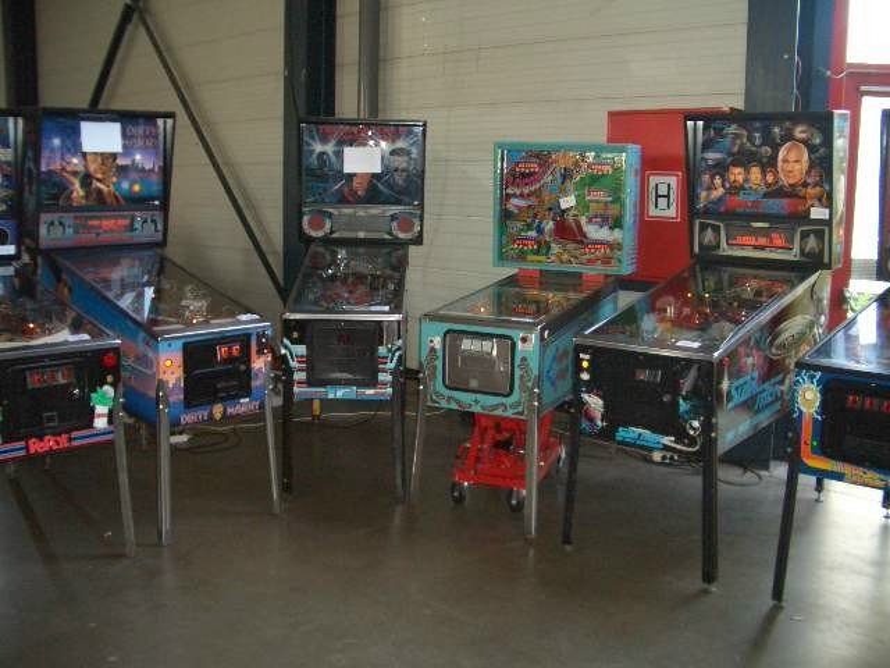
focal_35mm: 35
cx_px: 445
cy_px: 334
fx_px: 900
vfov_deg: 40.7
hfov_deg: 52.6
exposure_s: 1/60
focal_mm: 5.8
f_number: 2.6
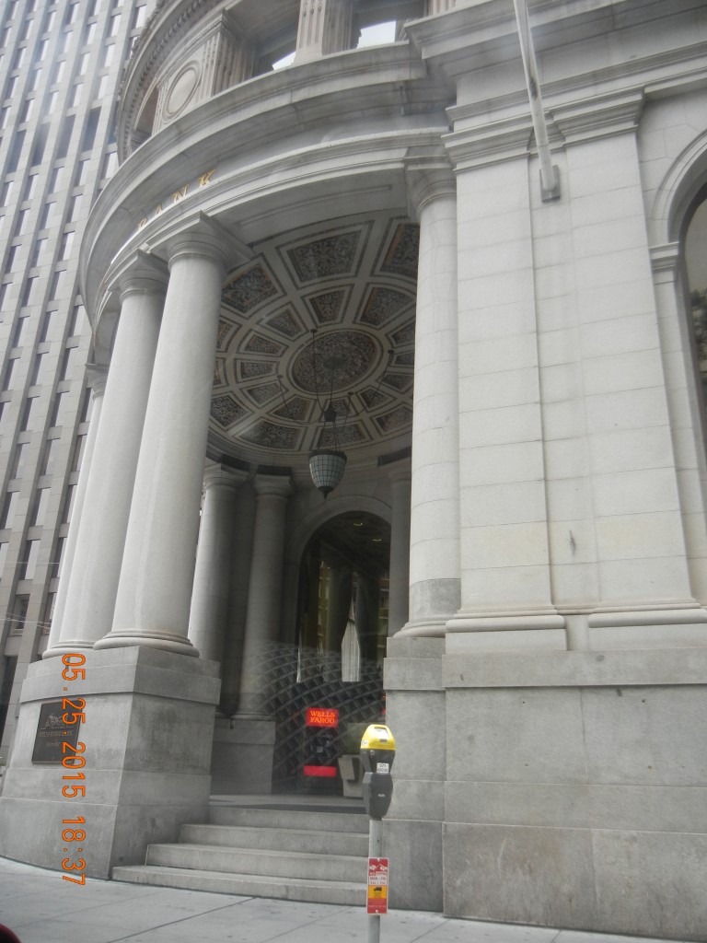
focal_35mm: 30
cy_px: 472
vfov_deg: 60.0
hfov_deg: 46.8
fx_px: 817
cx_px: 354
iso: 160
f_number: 3.5
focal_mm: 5.4
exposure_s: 1/110
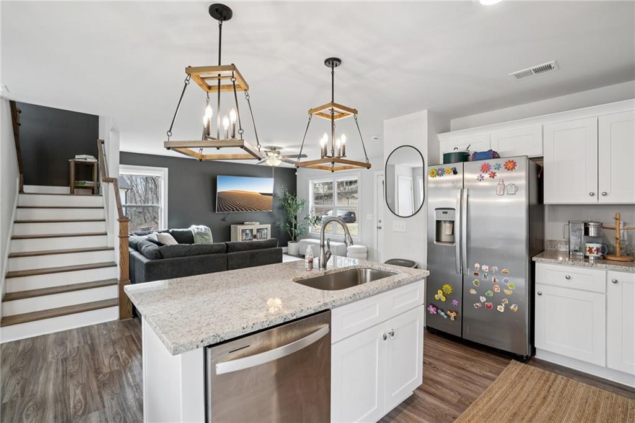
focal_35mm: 16
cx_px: 318
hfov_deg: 96.8
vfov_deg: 73.7
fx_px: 282
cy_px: 212
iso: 400
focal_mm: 16
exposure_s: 1/13
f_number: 8
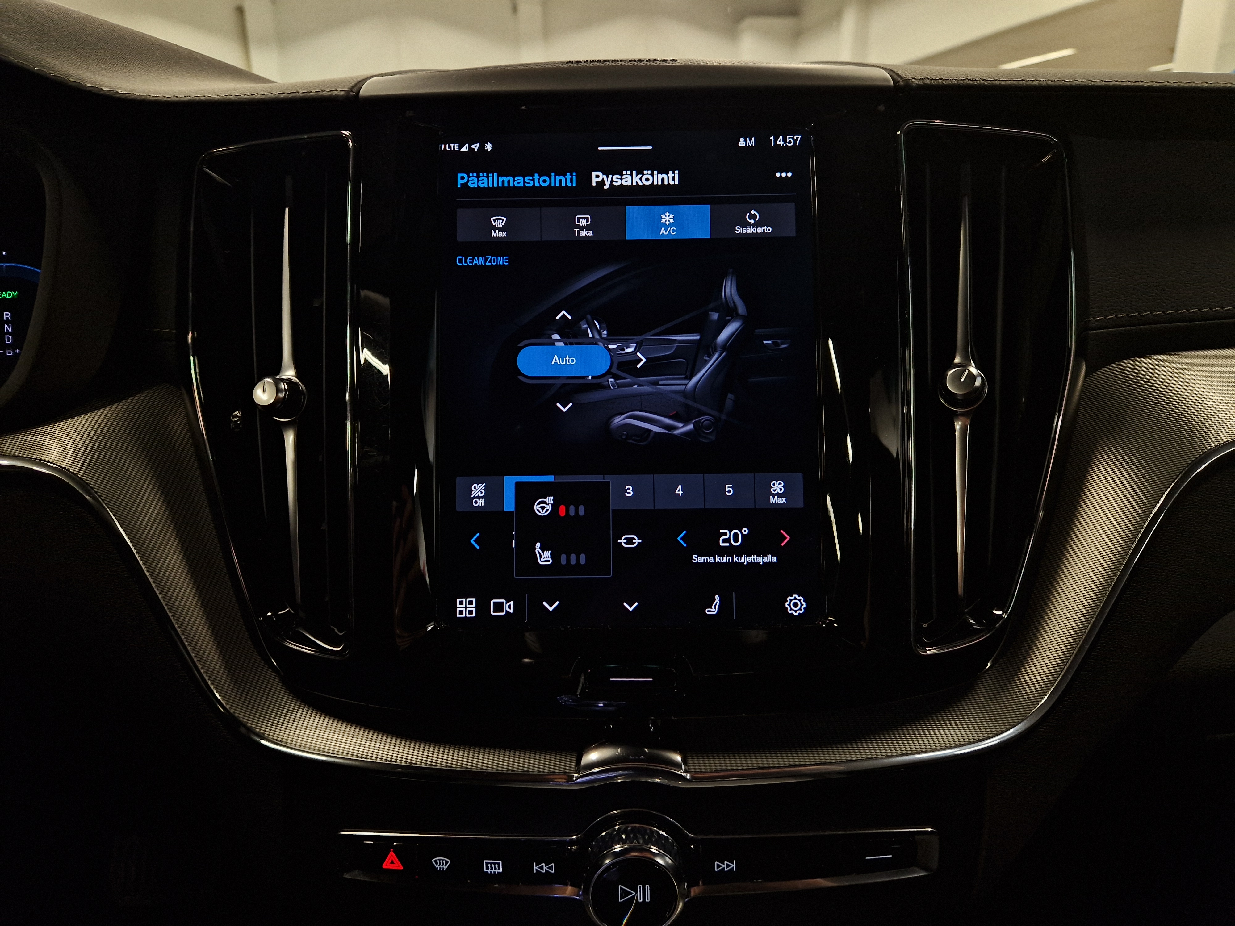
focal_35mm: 23
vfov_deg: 58.9
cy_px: 463
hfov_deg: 73.9
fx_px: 821
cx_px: 618
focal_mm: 5.4
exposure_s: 1/65
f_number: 1.8
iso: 125
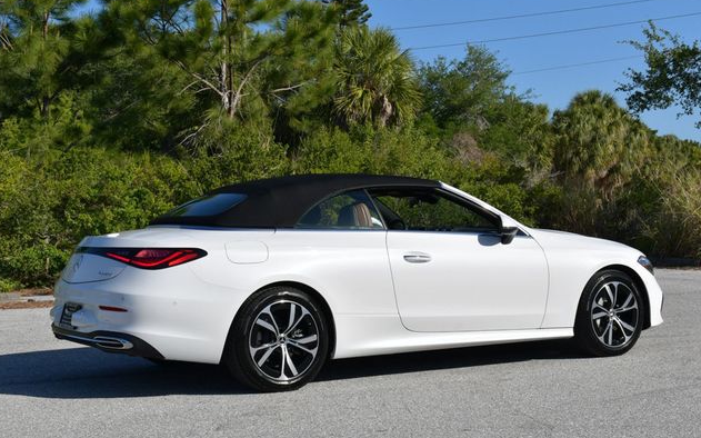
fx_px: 1146
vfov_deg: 21.6
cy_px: 203
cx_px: 347
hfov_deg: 34.0
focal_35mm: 60
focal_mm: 29
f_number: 9
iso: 100
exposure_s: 1/320
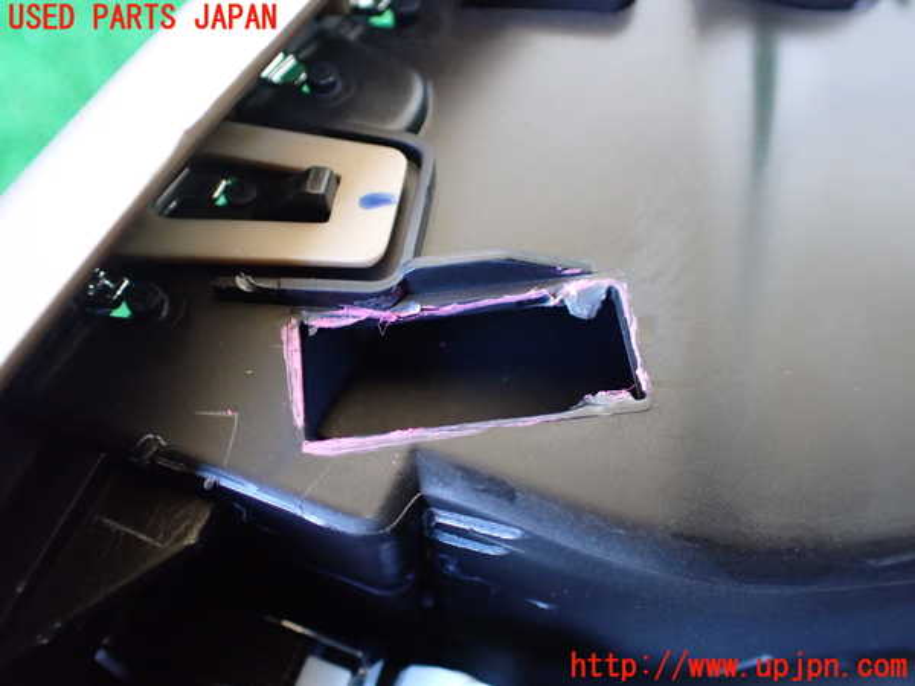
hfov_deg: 60.0
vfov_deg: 46.8
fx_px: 793
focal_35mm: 30
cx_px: 458
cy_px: 343
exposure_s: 1/30
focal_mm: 5.4
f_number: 2.3
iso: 1000
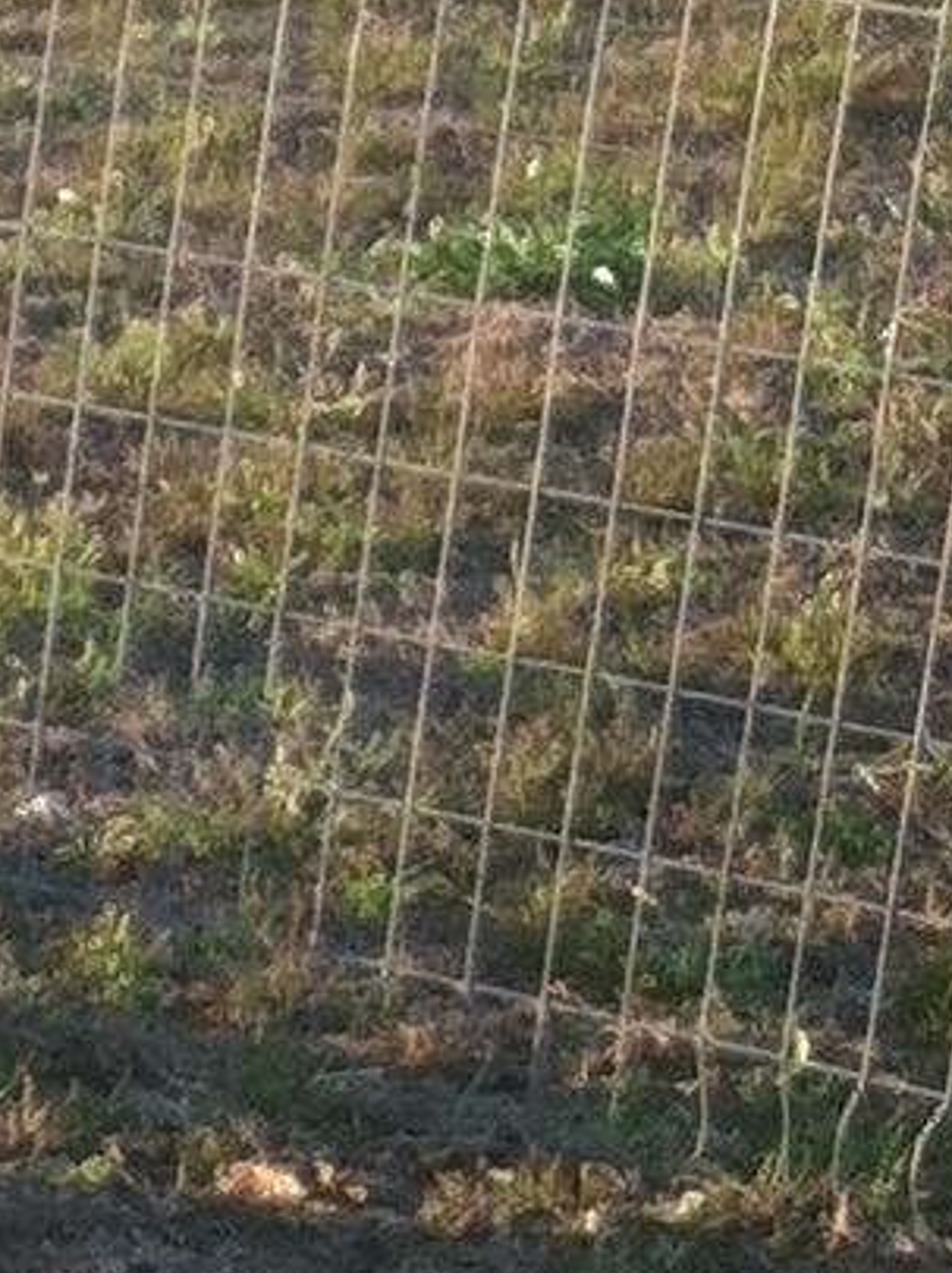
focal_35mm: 224
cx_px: -1844
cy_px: 1396
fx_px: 8227
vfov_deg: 8.8
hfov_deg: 6.1
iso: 80
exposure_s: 1/133
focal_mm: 3.85
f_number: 2.8
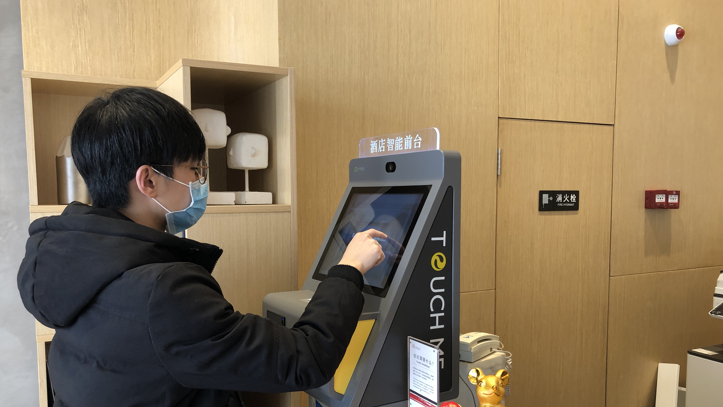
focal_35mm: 31
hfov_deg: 62.6
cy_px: 253
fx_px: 594
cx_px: 356
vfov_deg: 37.6
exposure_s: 1/17
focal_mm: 3.99
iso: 40
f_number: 1.8
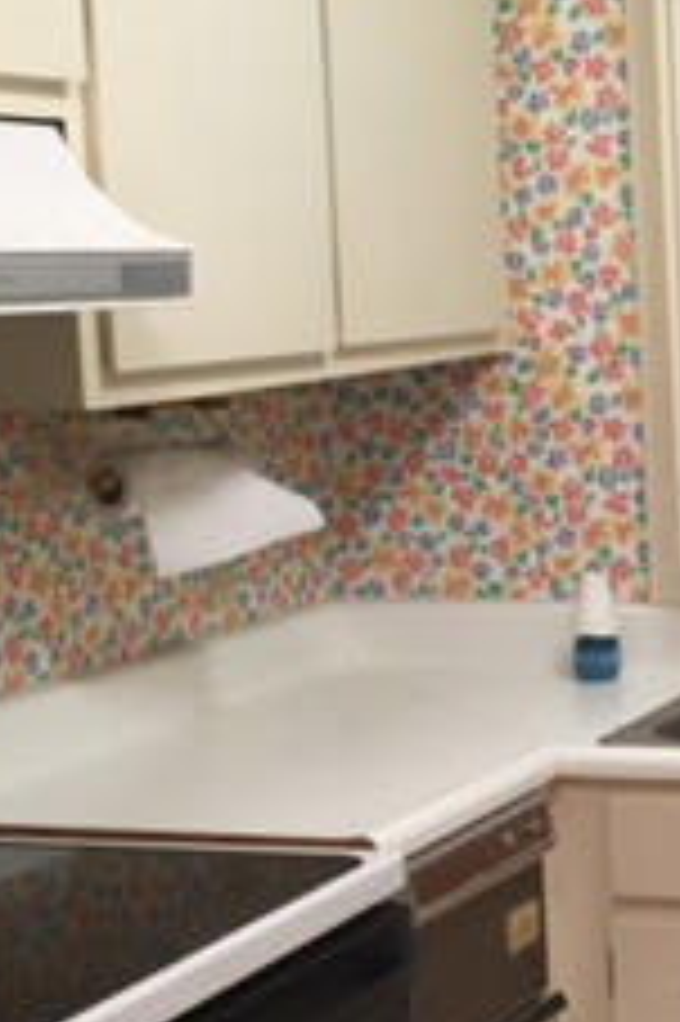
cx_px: 734
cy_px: 675
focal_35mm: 85
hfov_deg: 15.6
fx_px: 2412
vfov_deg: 23.8
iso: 64
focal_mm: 4.15
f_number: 2.2
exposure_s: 1/30
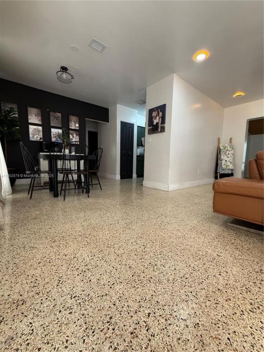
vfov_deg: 102.1
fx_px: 142
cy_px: 176
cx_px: 132
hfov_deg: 85.7
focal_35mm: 14
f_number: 2.2
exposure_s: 1/120
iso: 250
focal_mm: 2.22
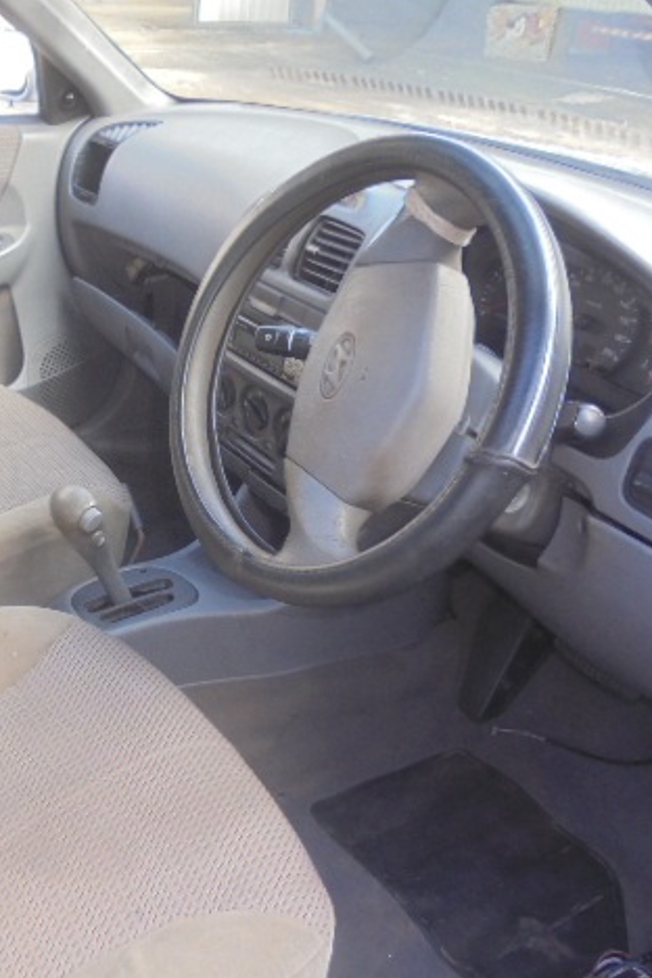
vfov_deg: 51.9
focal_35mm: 37
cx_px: 153
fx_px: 1005
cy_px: 483
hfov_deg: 35.1
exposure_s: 1/30
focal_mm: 4.6
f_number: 3.5
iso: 100
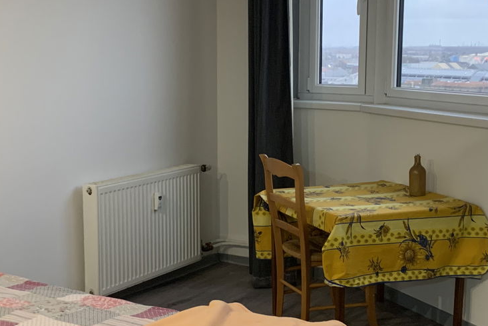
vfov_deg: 23.0
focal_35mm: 59
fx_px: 800
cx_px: 280
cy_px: 180
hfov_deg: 33.9
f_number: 1.8
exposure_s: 1/33
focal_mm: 4.25
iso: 250
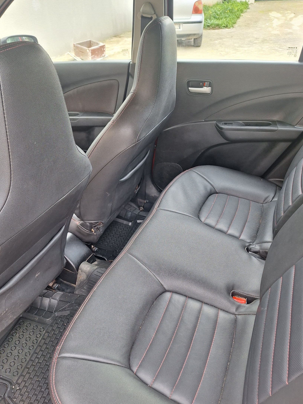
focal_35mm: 26
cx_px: 149
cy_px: 214
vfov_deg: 67.3
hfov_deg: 53.1
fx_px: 304
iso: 64
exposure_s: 1/100
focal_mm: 5.54
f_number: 1.8
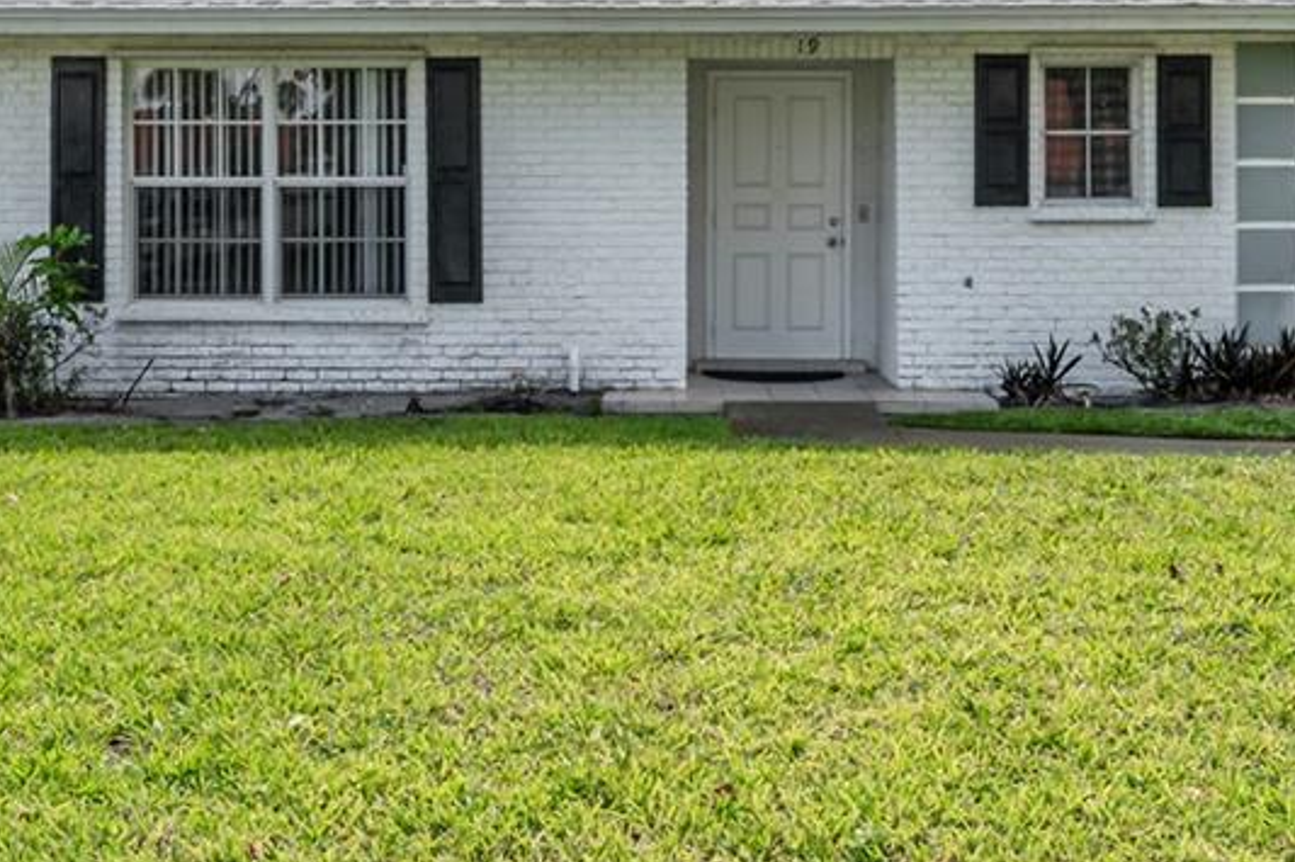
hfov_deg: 41.1
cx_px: 639
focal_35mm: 48
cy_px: 197
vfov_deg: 27.6
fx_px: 1726
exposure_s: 1/160
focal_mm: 16
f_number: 9
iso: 200
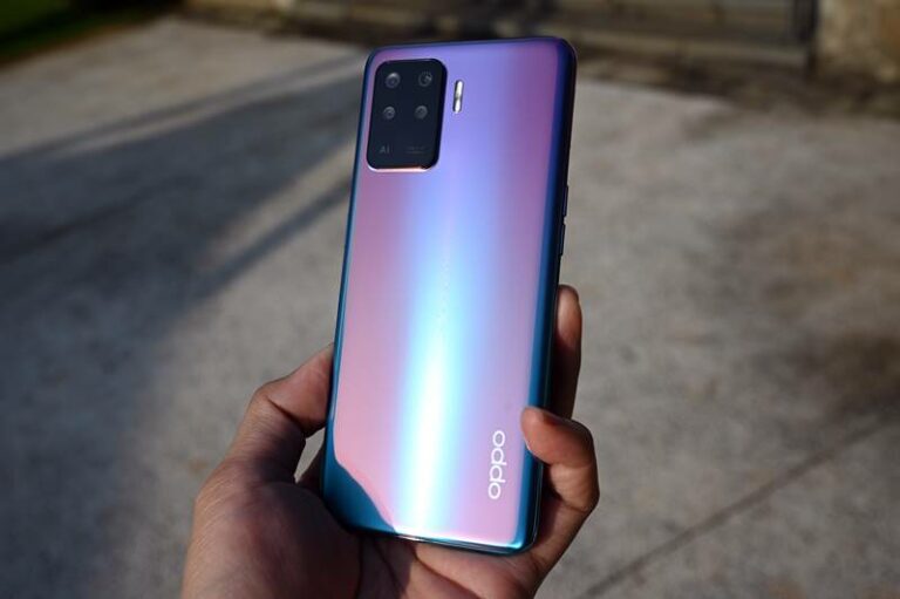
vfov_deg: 35.0
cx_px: 450
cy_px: 300
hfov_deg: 50.7
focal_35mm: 38
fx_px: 949
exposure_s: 1/400
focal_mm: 38
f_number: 7.1
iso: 100
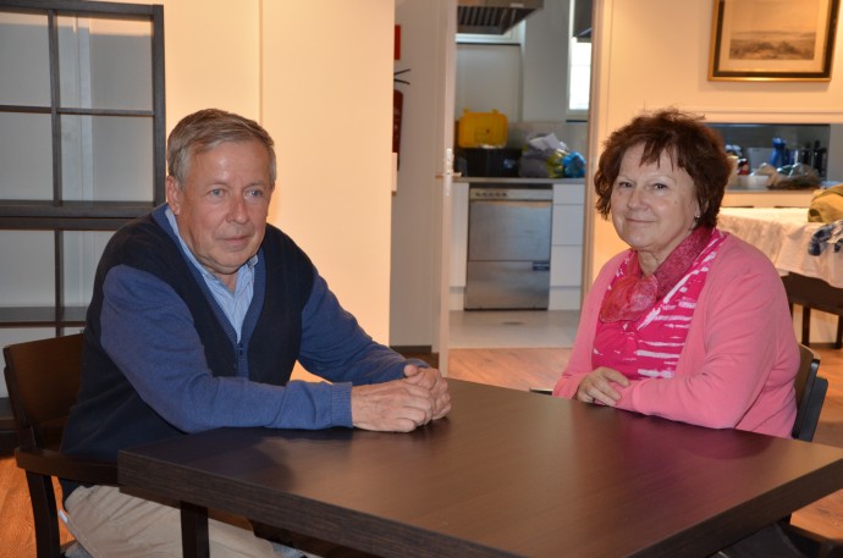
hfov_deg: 35.1
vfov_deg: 23.7
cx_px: 422
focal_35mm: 57
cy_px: 279
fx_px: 1332
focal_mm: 38
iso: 800
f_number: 4.5
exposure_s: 1/60
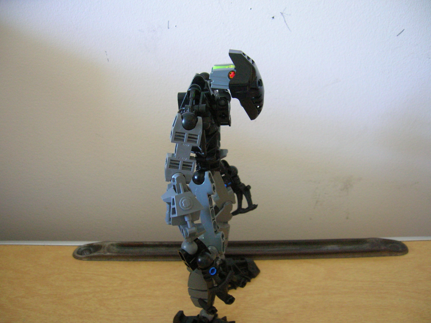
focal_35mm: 34
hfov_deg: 54.0
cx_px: 216
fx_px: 423
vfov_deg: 41.7
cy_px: 162
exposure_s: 1/1.9
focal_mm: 5.7
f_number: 2.9
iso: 200
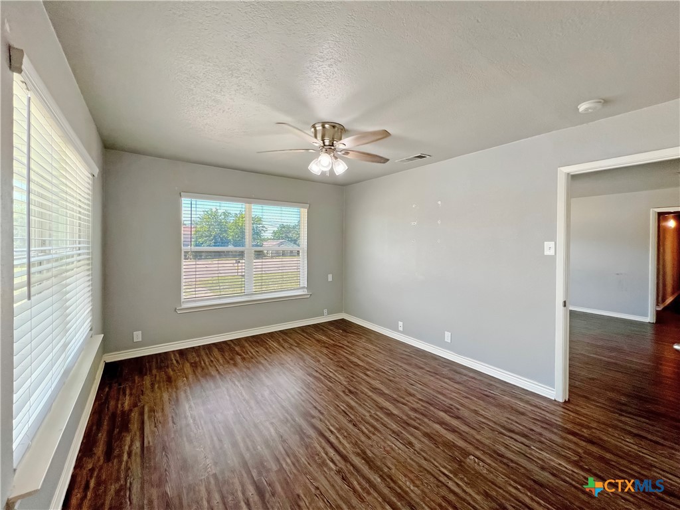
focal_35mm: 13
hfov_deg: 106.2
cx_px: 340
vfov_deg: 89.9
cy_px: 255
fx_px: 255
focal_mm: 1.57
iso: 50
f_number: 1.8
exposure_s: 1/120
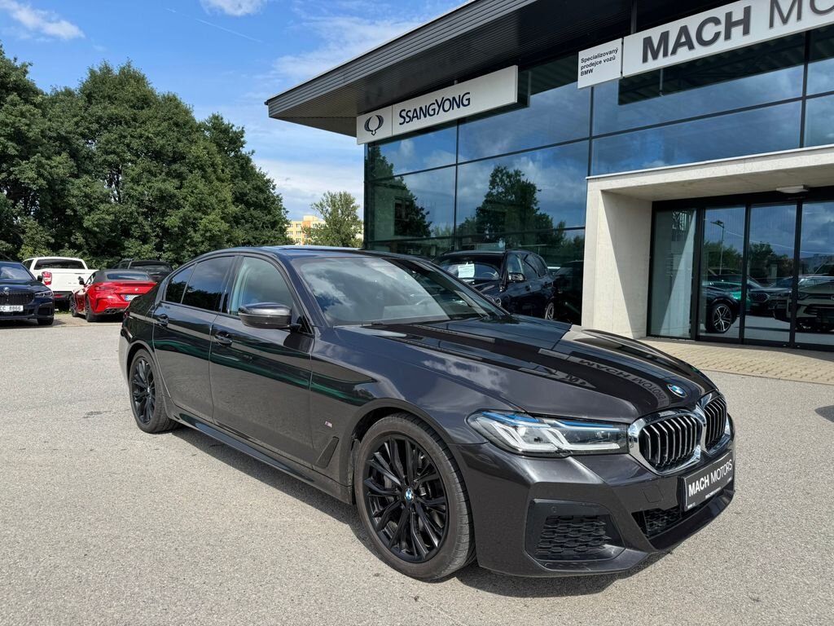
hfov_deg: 71.6
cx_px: 417
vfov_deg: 56.8
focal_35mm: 24
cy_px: 313
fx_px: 578
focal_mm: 6.76
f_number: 1.78
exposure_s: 1/3096
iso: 80
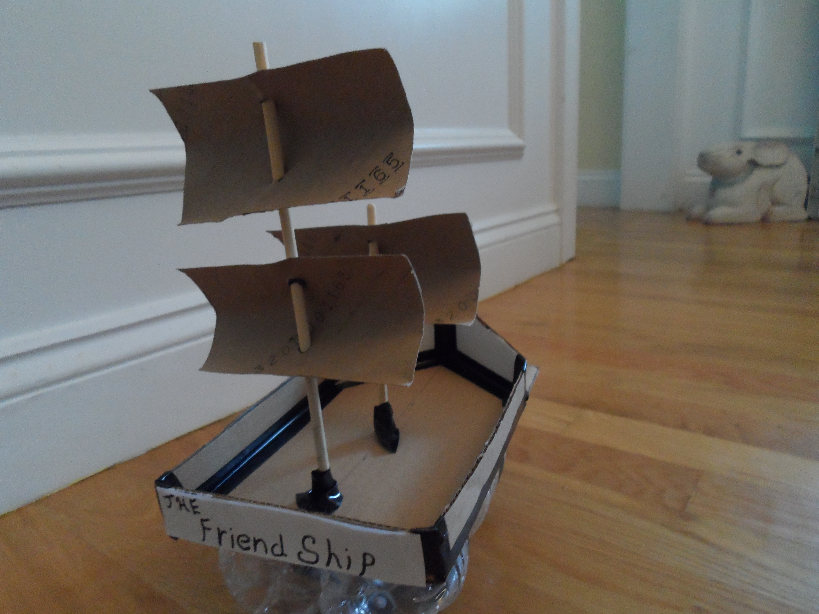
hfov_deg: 69.4
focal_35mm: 25
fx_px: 591
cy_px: 307
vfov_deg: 54.9
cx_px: 410
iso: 400
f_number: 2.5
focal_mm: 4.5
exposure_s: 1/20
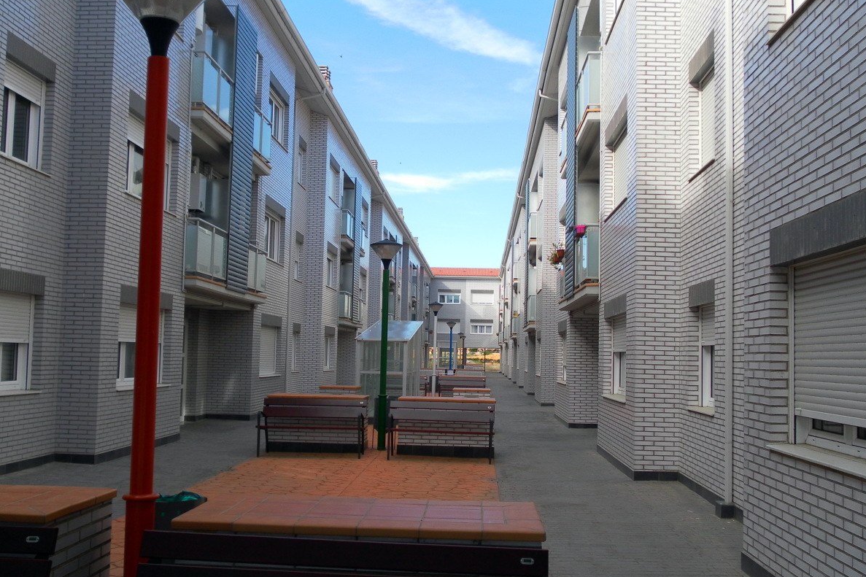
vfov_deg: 32.6
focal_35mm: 41
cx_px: 437
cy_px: 301
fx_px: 986
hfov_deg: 47.4
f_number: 3.9
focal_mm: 6.9
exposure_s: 1/250
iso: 80
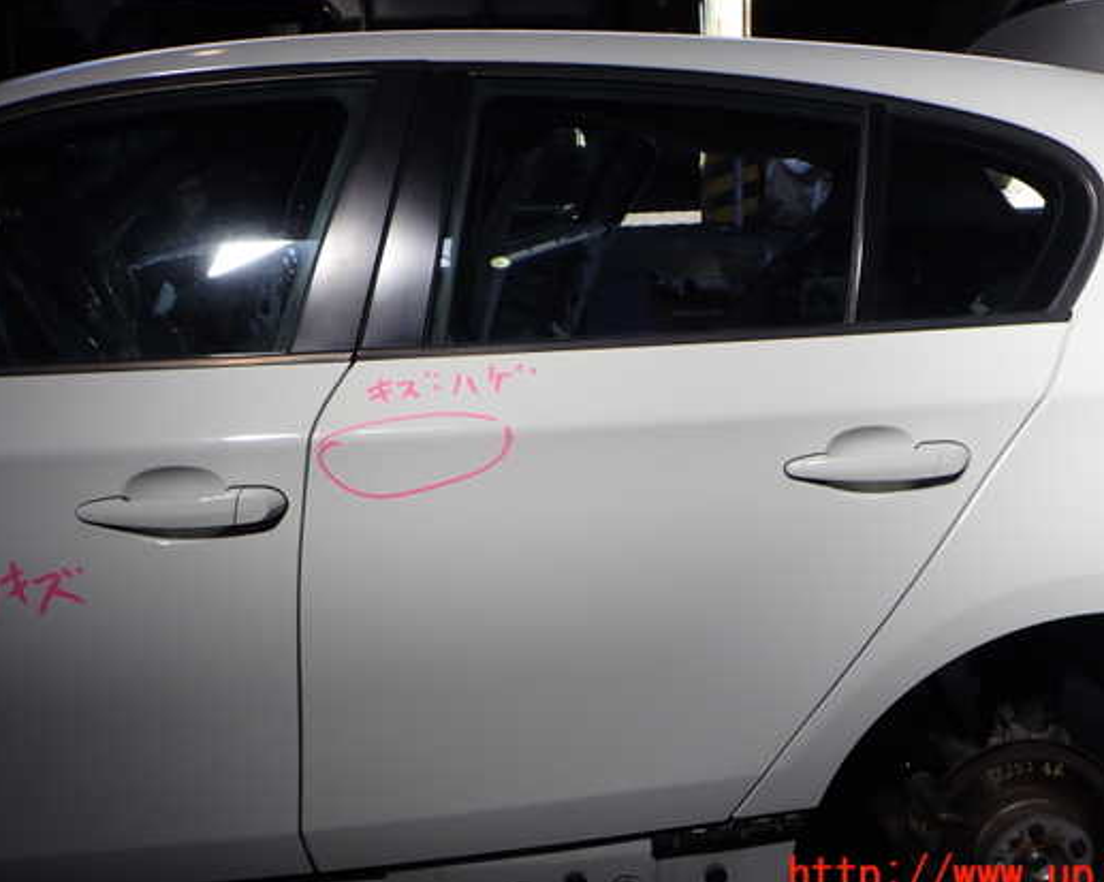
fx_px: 1110
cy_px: 423
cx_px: 630
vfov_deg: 43.3
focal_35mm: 34
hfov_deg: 52.7
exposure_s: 1/320
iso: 100
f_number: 3.2
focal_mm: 5.4
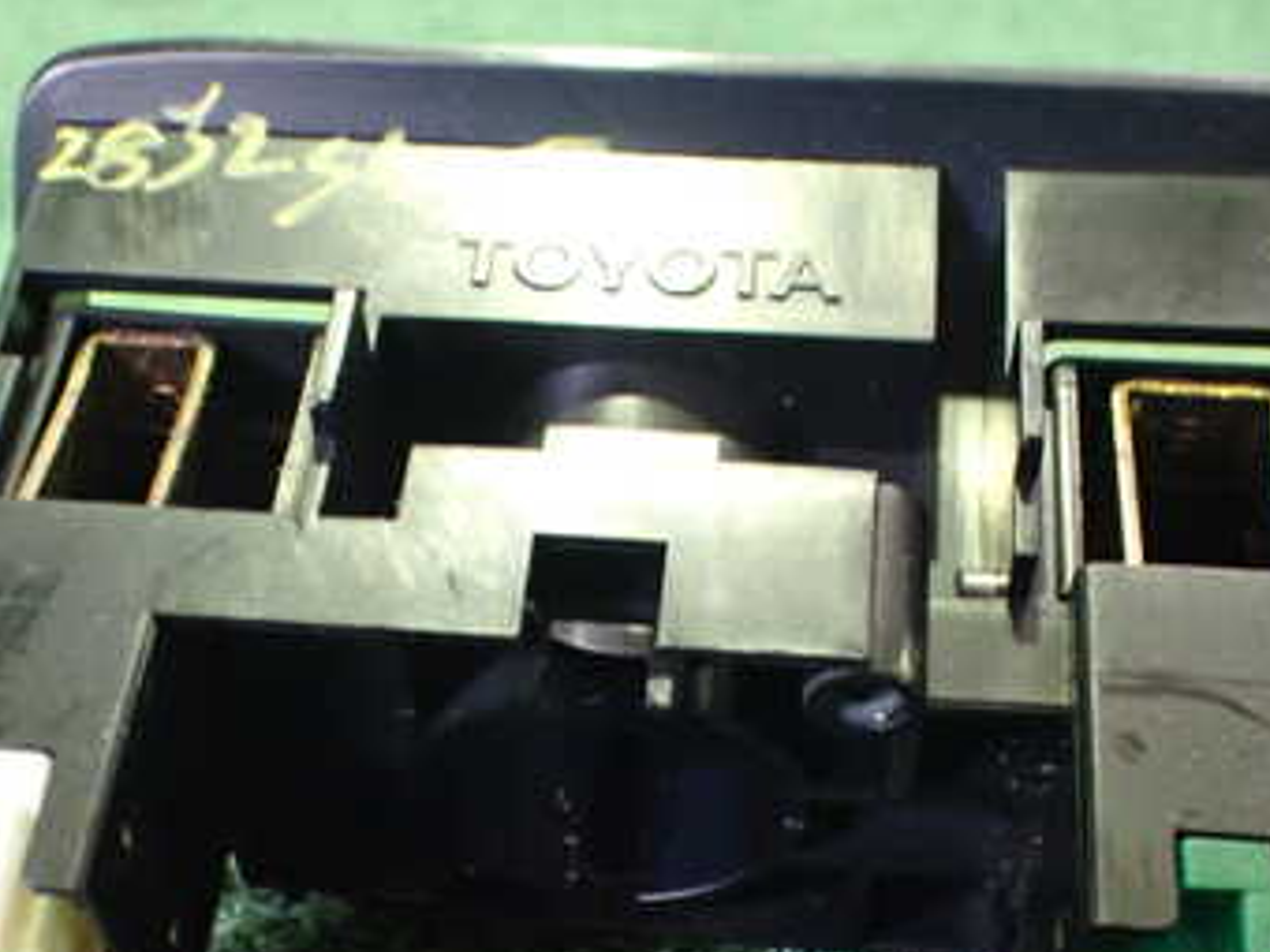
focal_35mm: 53
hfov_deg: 36.1
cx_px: 579
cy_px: 743
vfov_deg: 27.1
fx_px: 1944
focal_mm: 5.4
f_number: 2.3
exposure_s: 1/30
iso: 1000
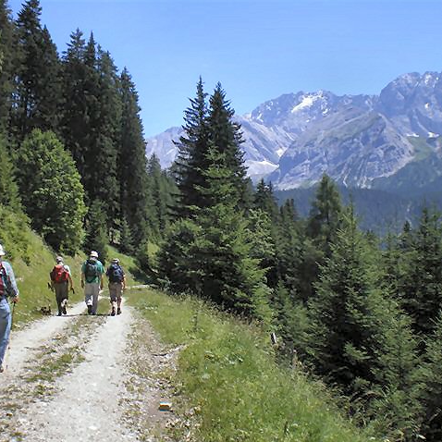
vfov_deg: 37.6
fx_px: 650
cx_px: 219
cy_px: 221
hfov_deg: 37.6
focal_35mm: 45
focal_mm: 6.3
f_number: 4.6
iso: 64
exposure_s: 1/320
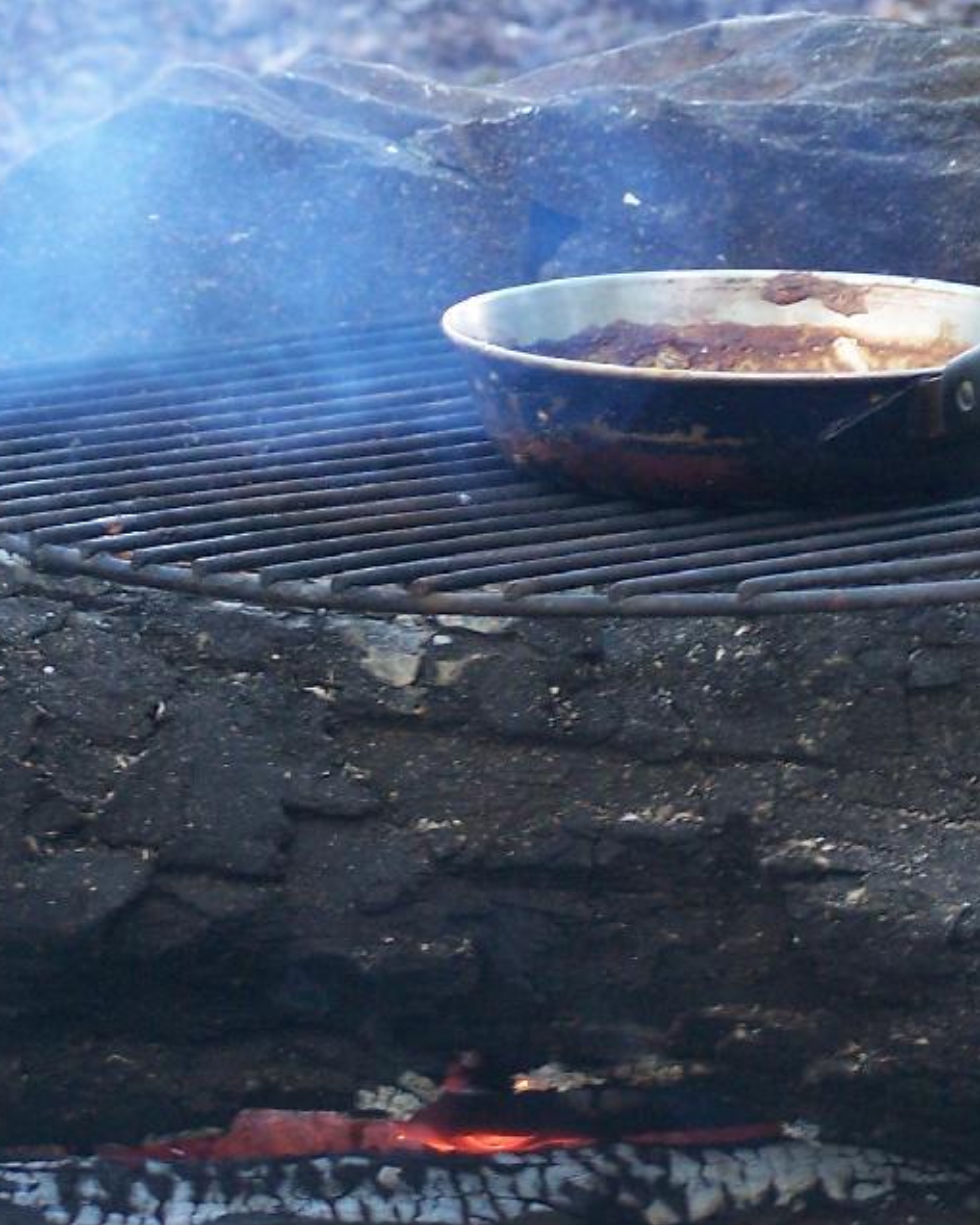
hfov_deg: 7.0
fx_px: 7974
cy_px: 265
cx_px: 714
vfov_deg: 8.8
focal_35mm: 220
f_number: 3.2
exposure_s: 1/13
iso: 140
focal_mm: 17.5
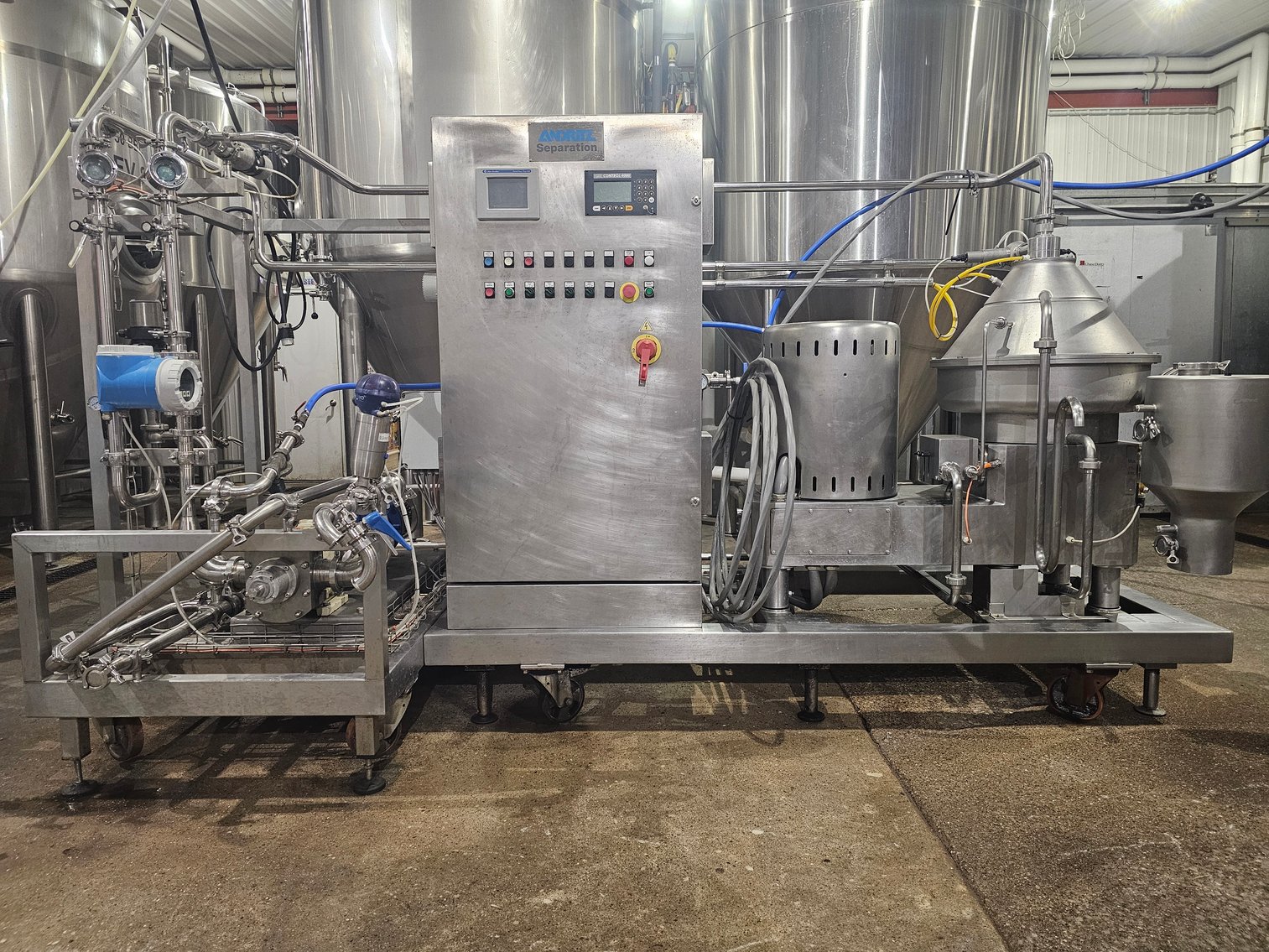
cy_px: 476
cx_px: 634
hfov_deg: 73.9
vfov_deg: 58.9
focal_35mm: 23
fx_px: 843
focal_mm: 6.3
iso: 640
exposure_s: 1/40
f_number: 1.7
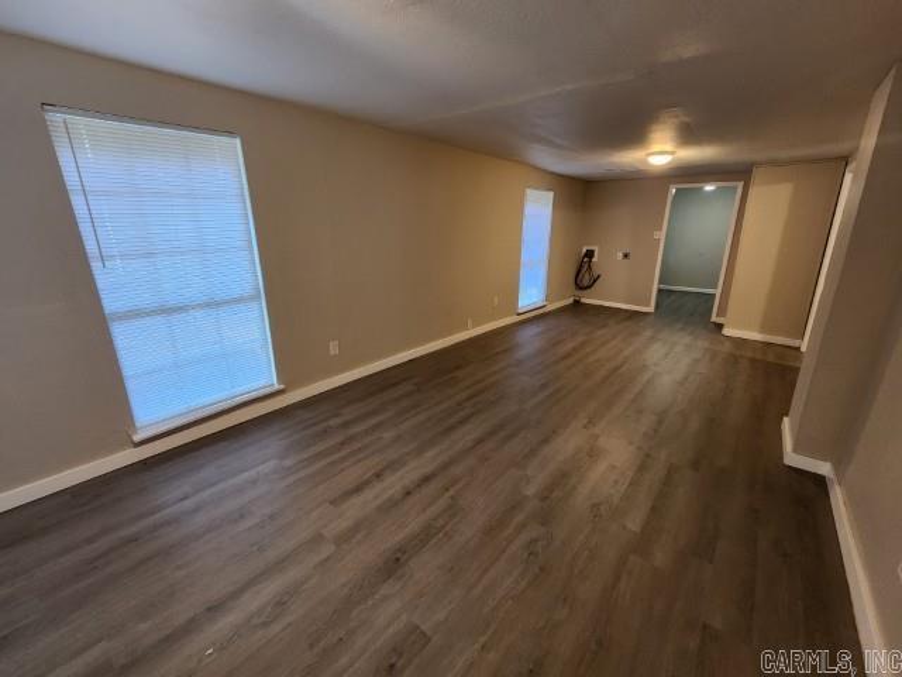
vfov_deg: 89.9
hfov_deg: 106.2
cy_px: 338
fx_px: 339
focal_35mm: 13
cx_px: 451
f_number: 2.2
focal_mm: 2.2
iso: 400
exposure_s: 1/40
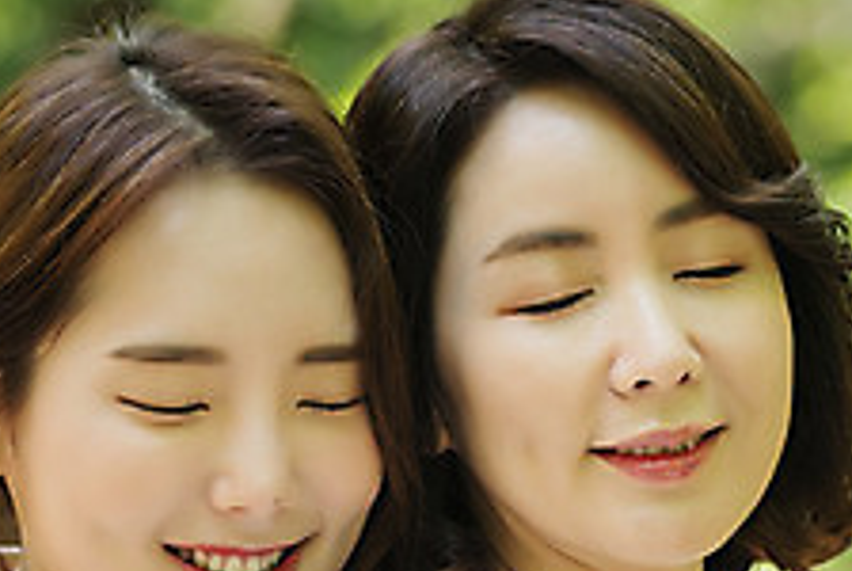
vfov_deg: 6.0
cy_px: 628
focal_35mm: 227
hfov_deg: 9.1
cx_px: 531
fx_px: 5379
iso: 320
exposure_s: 1/400
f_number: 2.5
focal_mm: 85
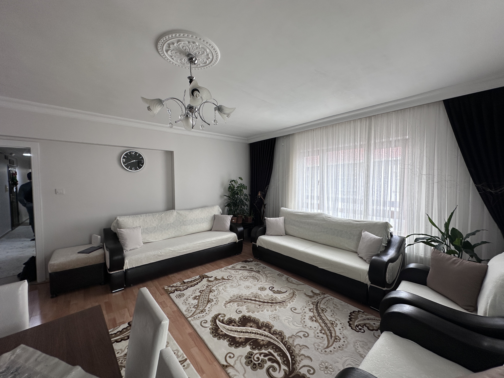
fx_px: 204
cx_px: 252
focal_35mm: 14
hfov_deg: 102.1
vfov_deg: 85.7
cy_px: 189
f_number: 2.2
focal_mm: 2.22
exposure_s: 1/99
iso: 80
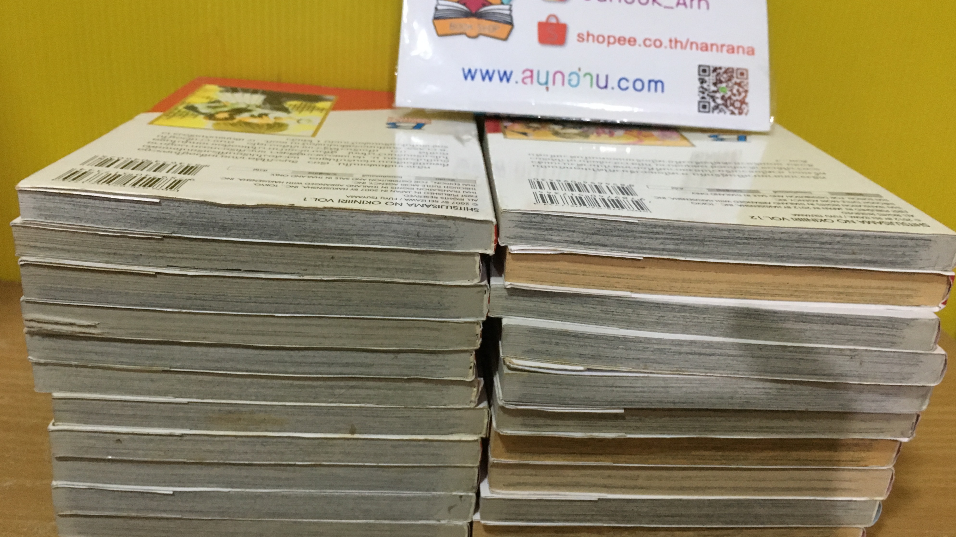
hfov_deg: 61.0
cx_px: 477
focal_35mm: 32
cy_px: 260
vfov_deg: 36.7
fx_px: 811
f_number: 2.2
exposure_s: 1/20
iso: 200
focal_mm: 4.15
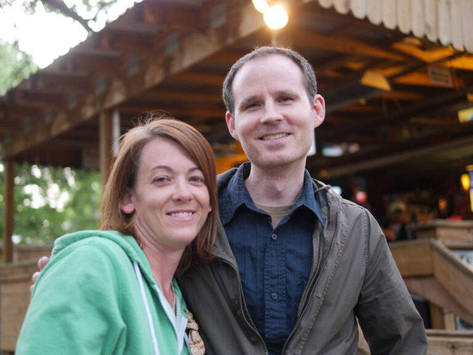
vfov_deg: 29.1
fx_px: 683
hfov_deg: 38.2
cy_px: 178
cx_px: 236
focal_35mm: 50
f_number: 1.4
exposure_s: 1/125
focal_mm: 25
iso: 500
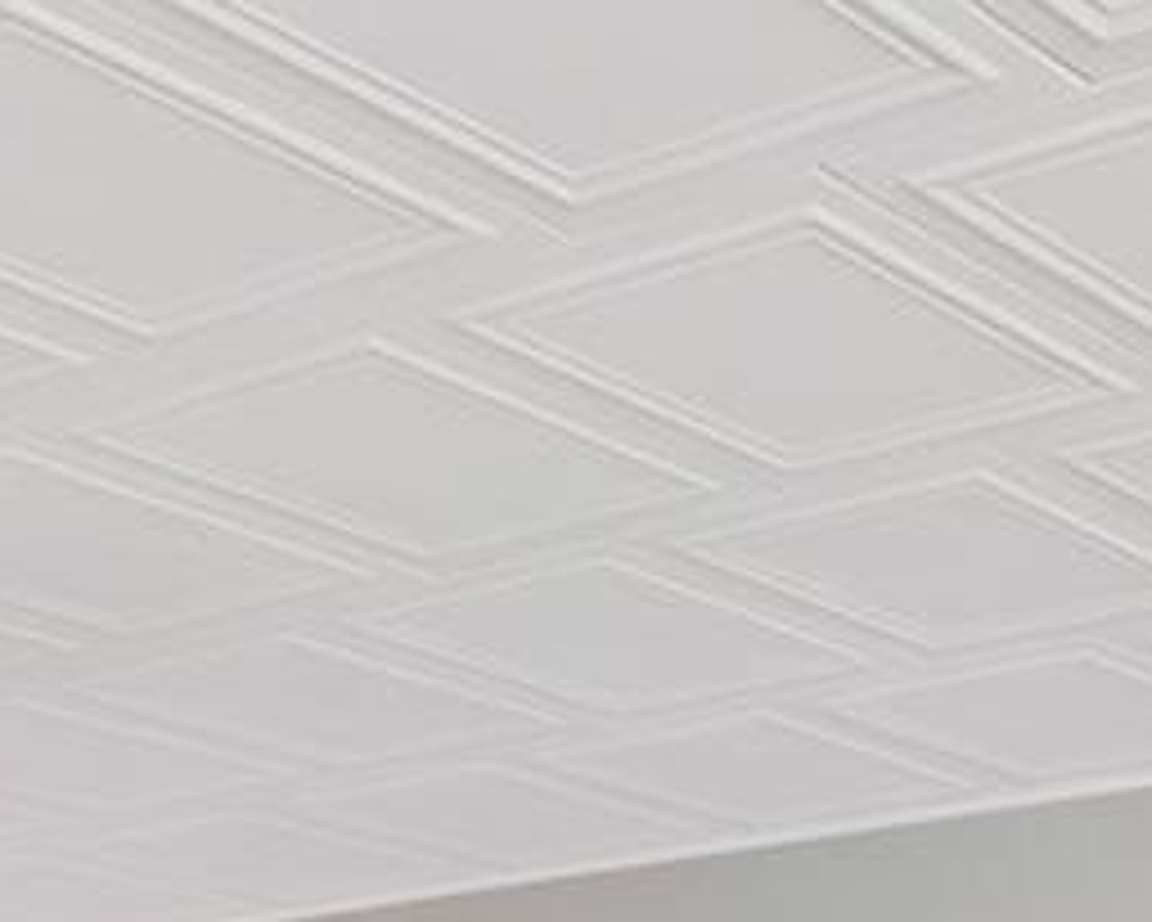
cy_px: 1567
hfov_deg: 20.3
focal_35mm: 82
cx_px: 1683
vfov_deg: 16.3
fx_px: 2797
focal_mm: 14
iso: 100
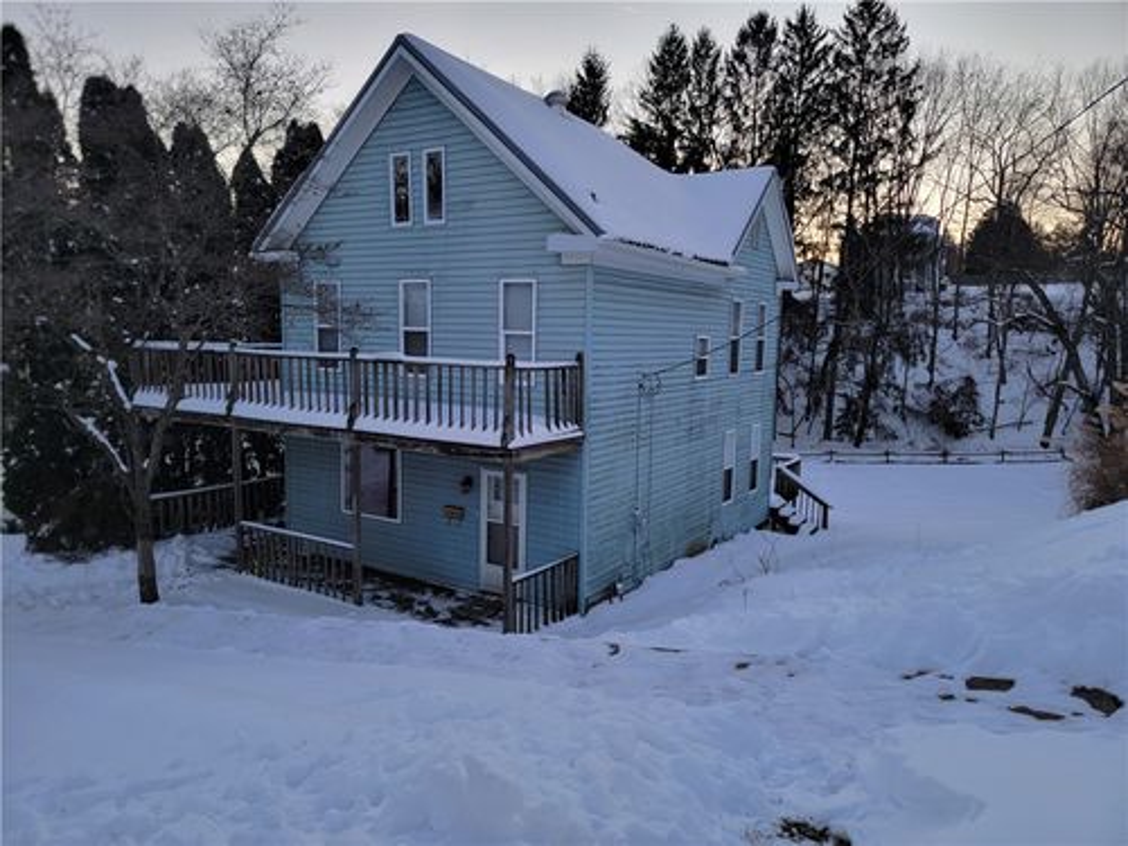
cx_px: 564
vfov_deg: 56.8
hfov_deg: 71.6
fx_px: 782
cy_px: 423
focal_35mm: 24
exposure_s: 1/120
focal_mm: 6.7
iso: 50
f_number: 1.8
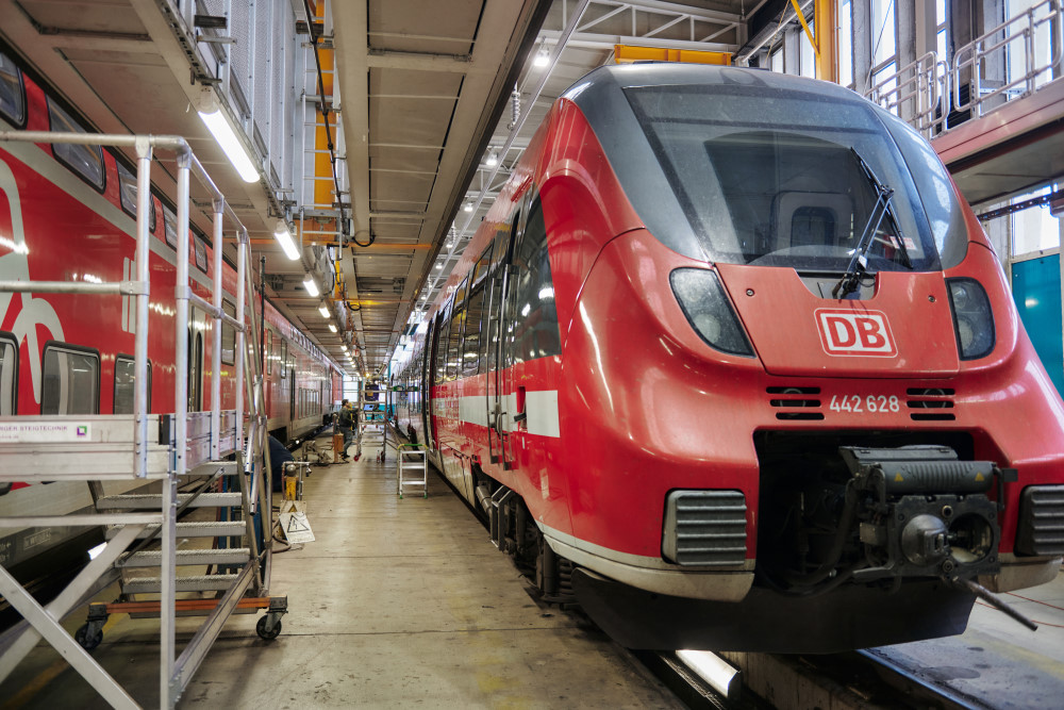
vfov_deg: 42.3
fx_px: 916
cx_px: 532
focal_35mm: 31
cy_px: 355
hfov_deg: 60.3
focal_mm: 31
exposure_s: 1/125
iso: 1250
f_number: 2.8
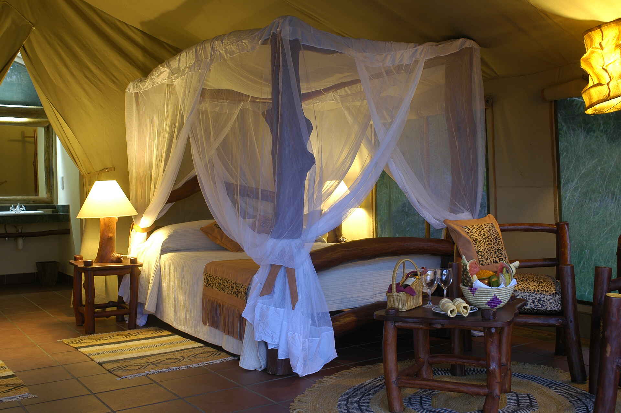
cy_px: 206
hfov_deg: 53.2
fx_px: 621
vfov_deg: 36.8
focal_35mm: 36
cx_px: 310
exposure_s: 1/4
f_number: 4
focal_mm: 24
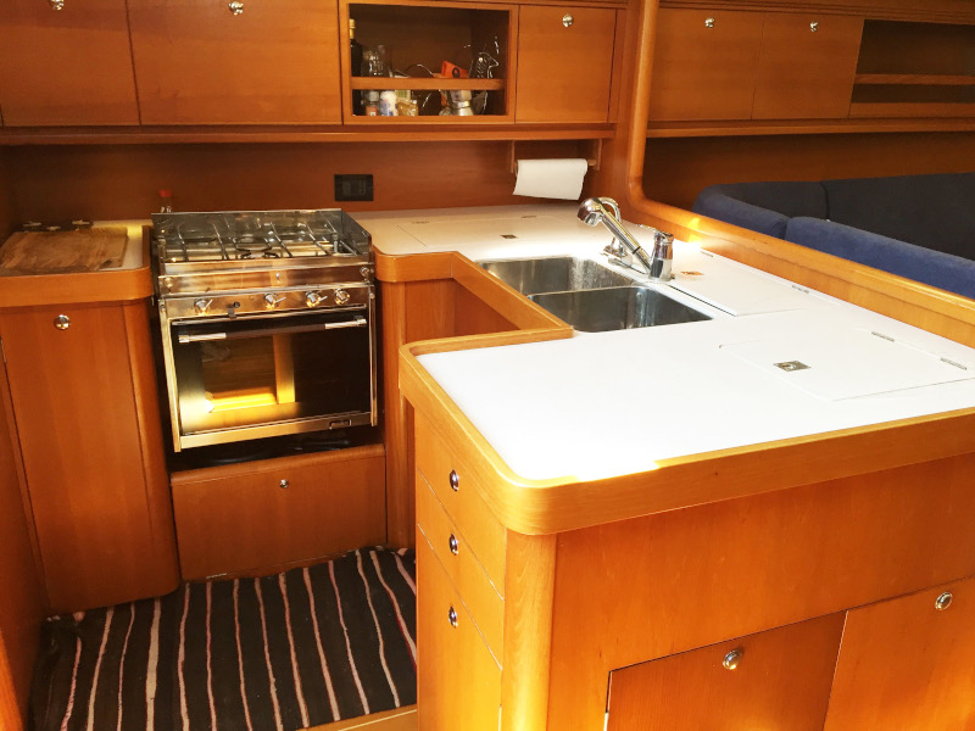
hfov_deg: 61.7
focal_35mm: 29
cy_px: 366
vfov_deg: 48.2
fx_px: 817
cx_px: 488
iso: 50
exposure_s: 1/33
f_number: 2.2
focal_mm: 4.15
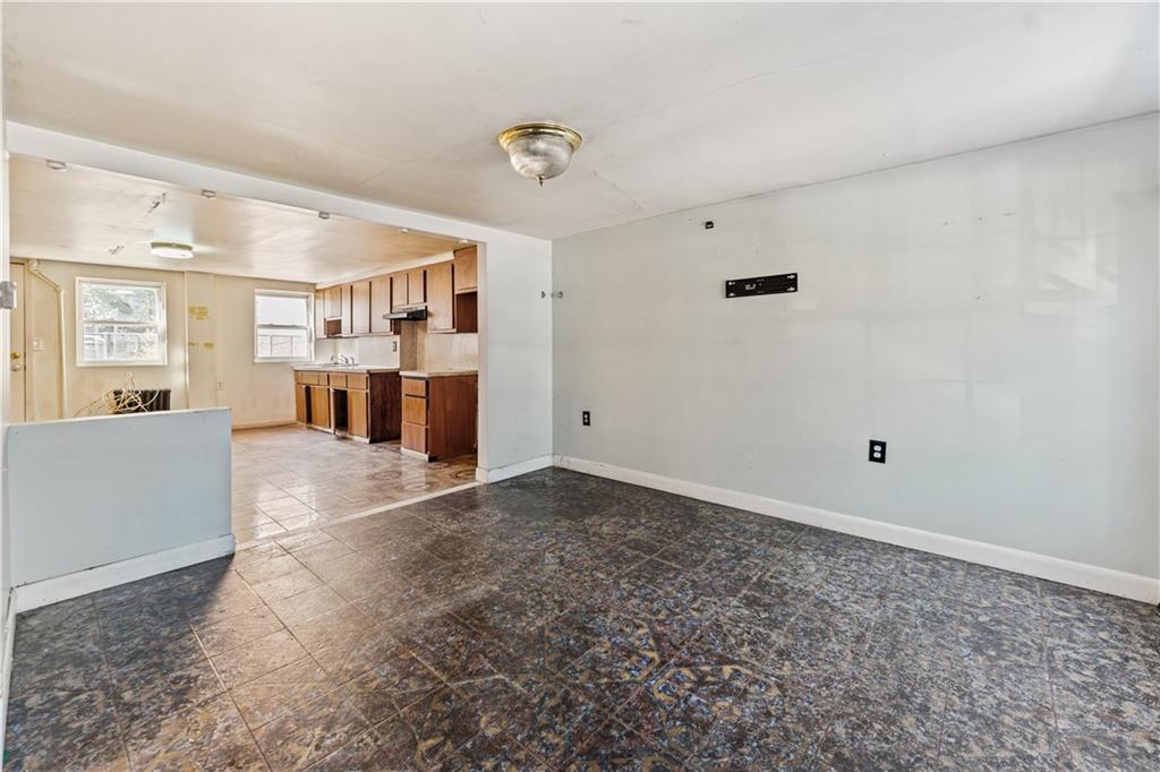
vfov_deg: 78.8
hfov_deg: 101.9
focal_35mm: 15
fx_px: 470
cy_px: 386
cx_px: 580
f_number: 4
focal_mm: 14.6
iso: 800
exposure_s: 1/20
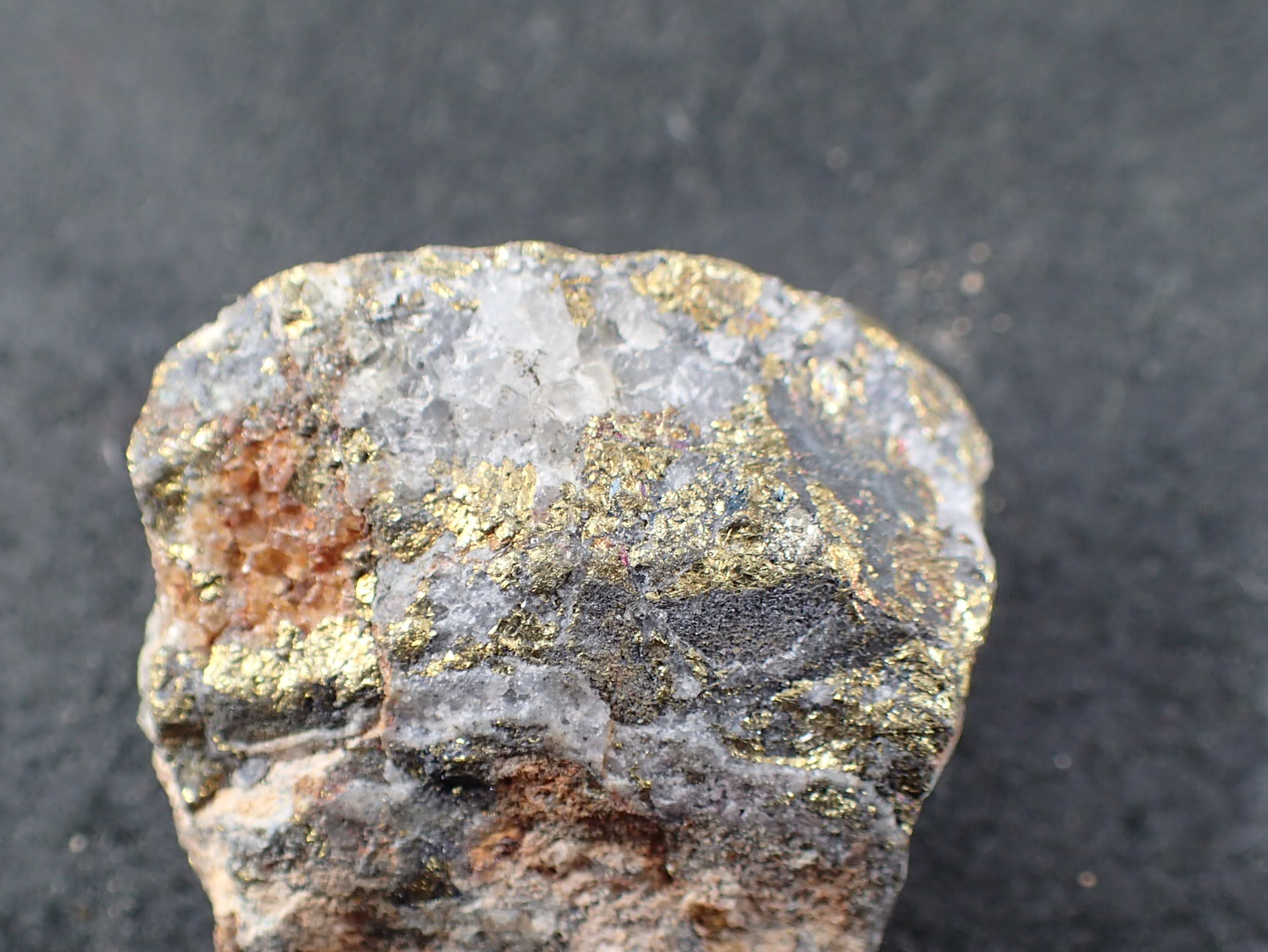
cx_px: 579
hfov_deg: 44.7
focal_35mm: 42
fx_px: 1539
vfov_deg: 34.2
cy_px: 586
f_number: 2.3
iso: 160
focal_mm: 5.5
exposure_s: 1/125
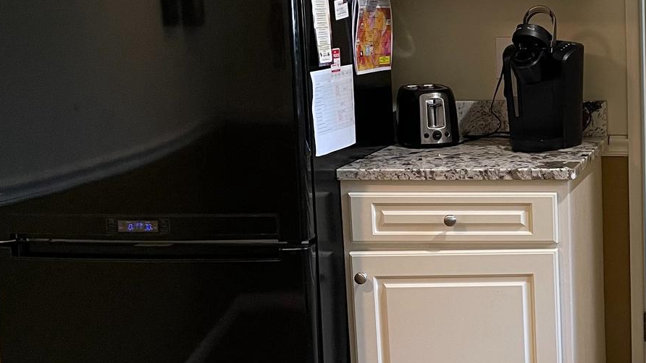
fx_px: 1114
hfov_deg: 29.2
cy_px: 152
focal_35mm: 65
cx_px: 712
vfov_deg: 18.5
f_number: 1.6
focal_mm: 4.2
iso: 200
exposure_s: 1/60
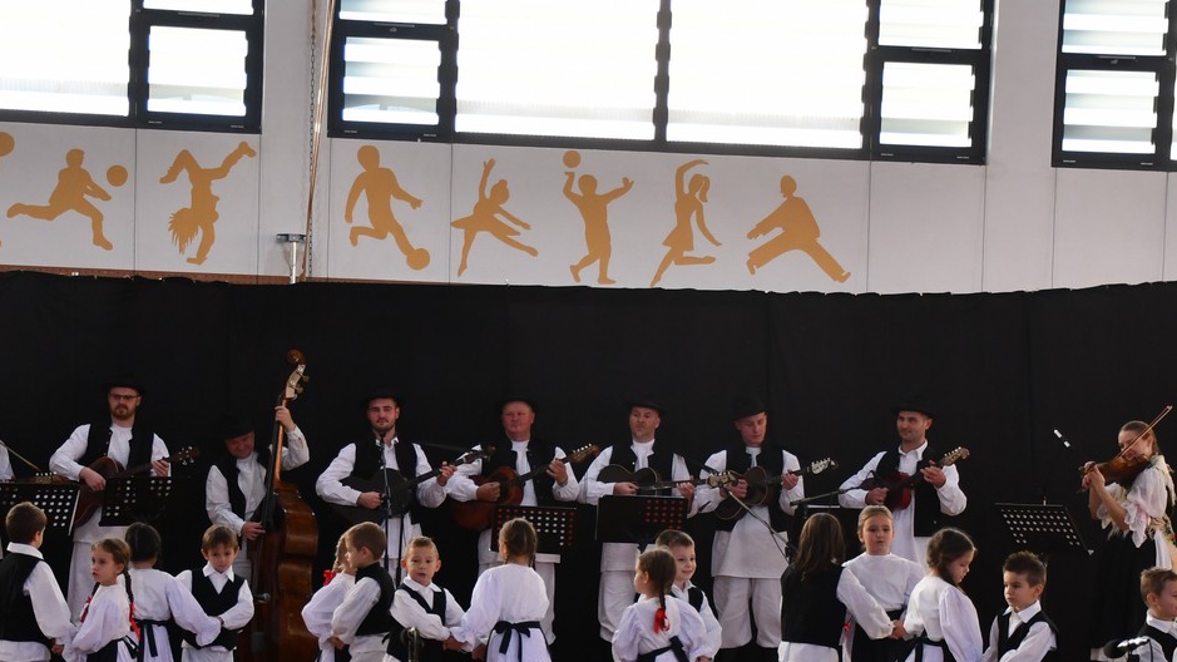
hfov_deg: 23.4
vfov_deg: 13.2
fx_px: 2840
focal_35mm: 91
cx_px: 439
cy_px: 559
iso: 800
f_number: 4.2
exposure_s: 1/200
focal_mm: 34
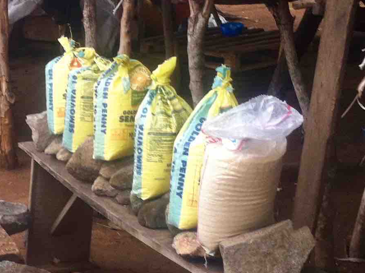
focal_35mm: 102
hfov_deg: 19.1
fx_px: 1074
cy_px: 172
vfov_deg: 14.5
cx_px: 78
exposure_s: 1/197
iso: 80
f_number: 2.8
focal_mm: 3.85
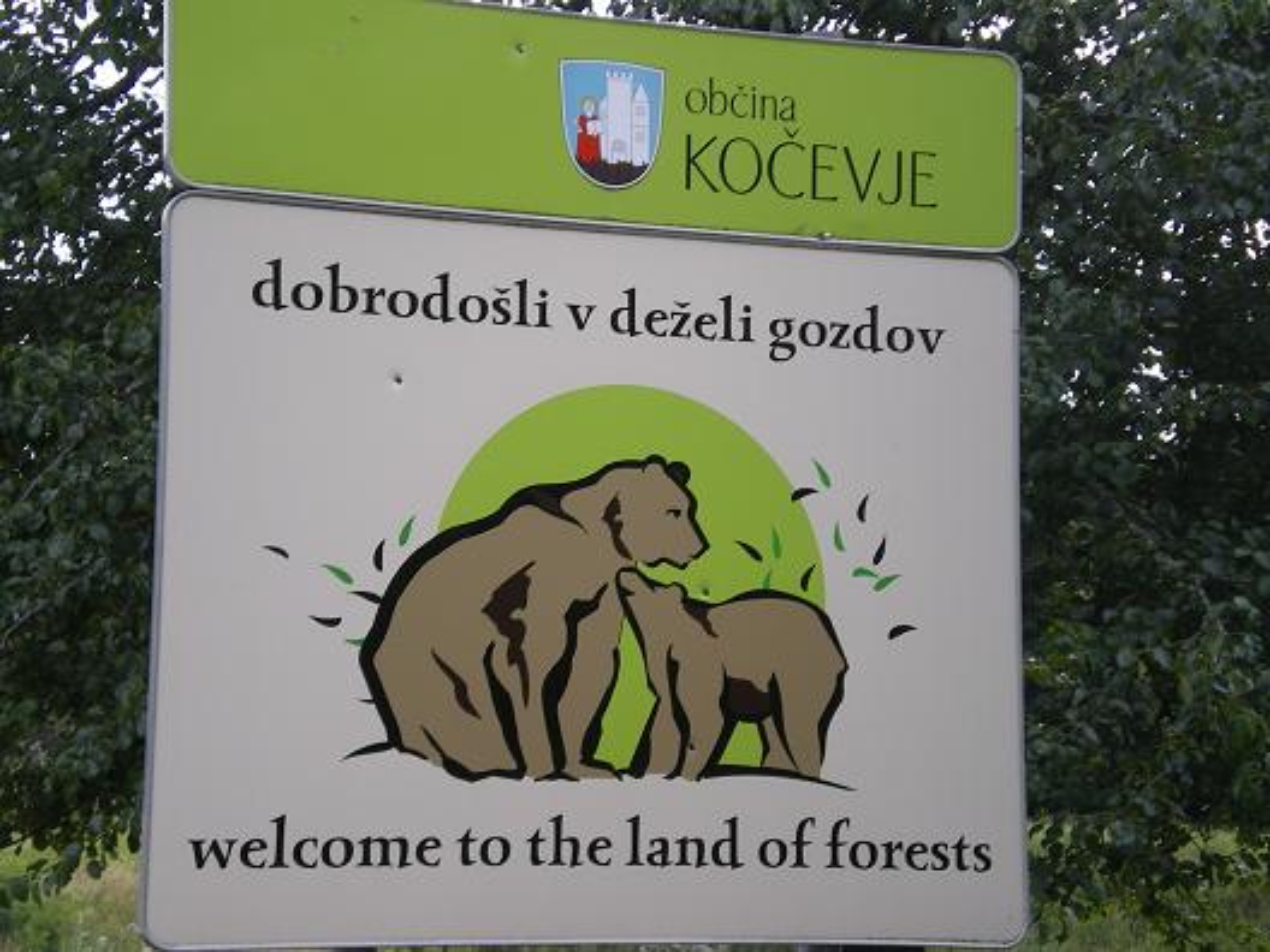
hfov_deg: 24.1
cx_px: 635
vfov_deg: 18.2
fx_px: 2972
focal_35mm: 81
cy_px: 476
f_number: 4.9
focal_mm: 13.3
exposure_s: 1/125
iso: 64
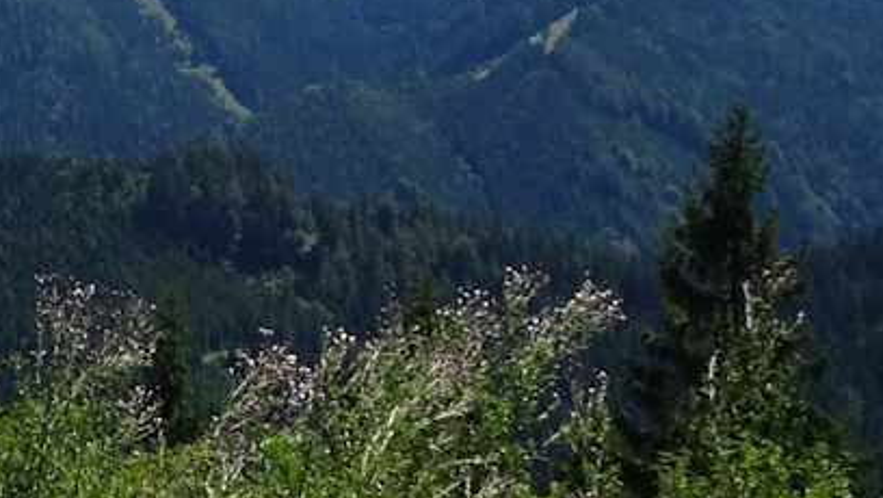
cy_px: 54
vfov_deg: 9.8
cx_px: -294
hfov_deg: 16.4
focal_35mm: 123
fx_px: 2881
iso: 80
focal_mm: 4.1
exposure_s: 1/1000
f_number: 3.5
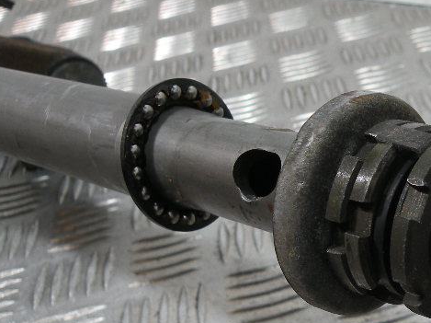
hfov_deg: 30.4
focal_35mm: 59
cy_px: 231
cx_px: 432
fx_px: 734
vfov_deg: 24.6
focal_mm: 4.7
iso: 64
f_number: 2.8
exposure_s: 1/69.7
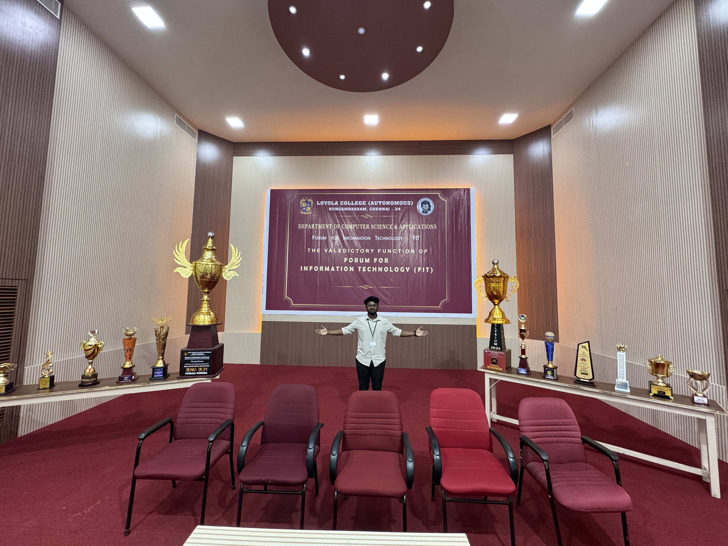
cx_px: 364
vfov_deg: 85.7
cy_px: 273
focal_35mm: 14
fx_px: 294
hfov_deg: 102.1
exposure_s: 1/50
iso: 200
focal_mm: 2.22
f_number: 2.2
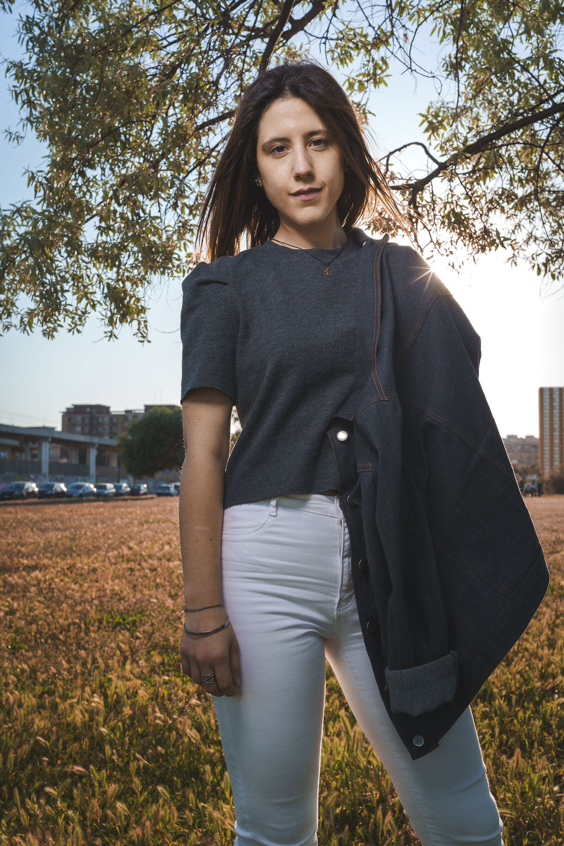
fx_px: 940
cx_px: 282
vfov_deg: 48.5
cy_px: 423
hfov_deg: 33.4
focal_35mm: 40
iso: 100
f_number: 9
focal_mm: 40
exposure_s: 1/100
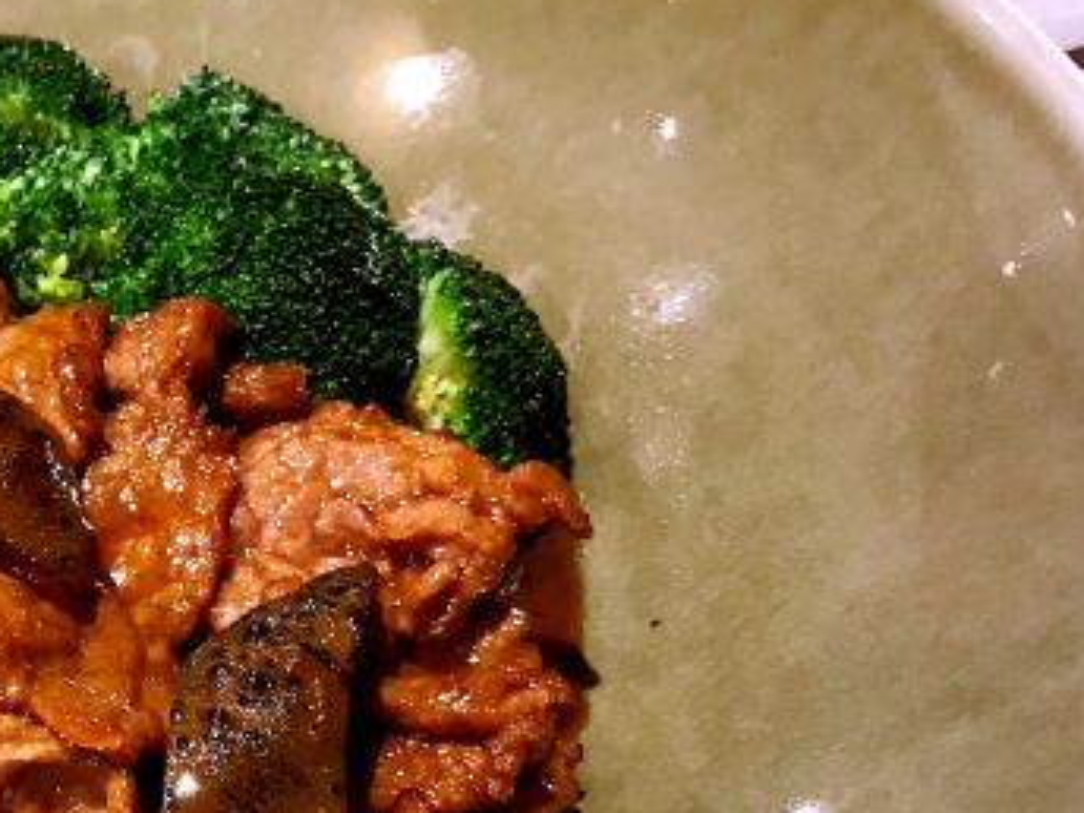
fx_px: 1785
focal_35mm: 57
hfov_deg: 32.3
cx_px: 132
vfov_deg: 25.2
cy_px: 660
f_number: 1.8
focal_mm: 3.99
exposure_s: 1/17
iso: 100
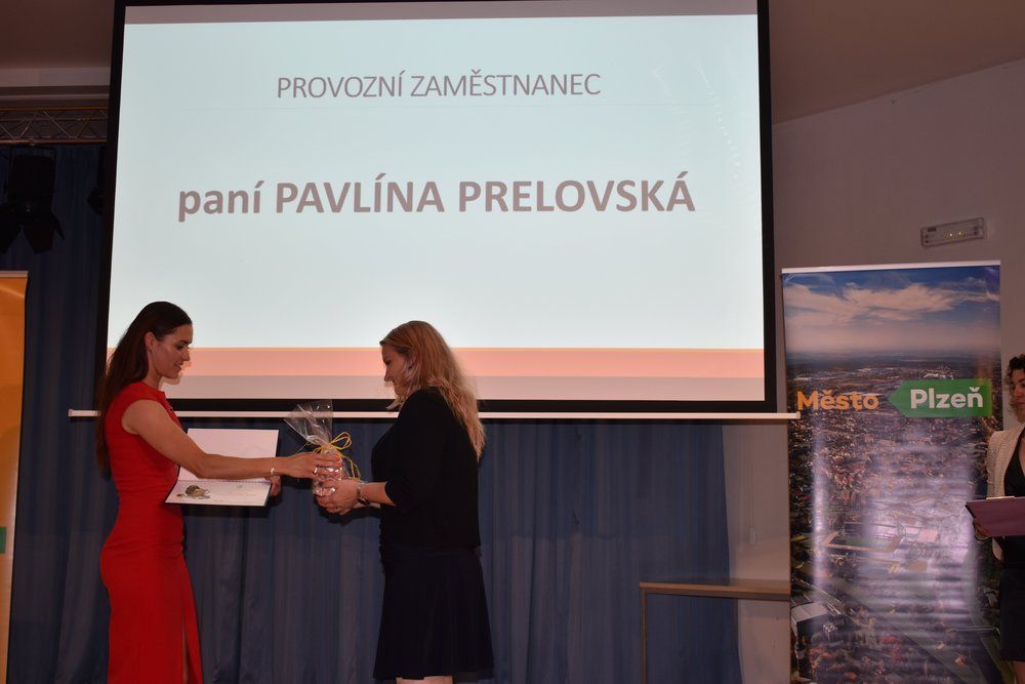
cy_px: 342
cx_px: 512
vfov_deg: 29.9
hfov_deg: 43.6
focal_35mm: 45
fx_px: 1281
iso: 140
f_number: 4.2
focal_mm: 30
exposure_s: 1/60
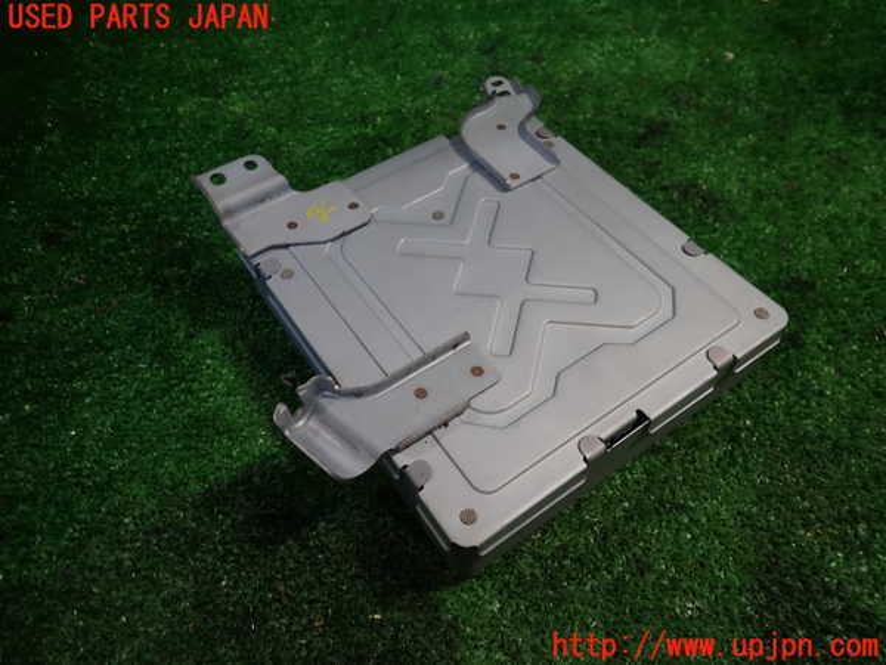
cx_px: 443
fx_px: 640
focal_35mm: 25
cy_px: 332
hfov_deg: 69.4
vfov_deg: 54.9
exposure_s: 1/60
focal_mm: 4.5
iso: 125
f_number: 2
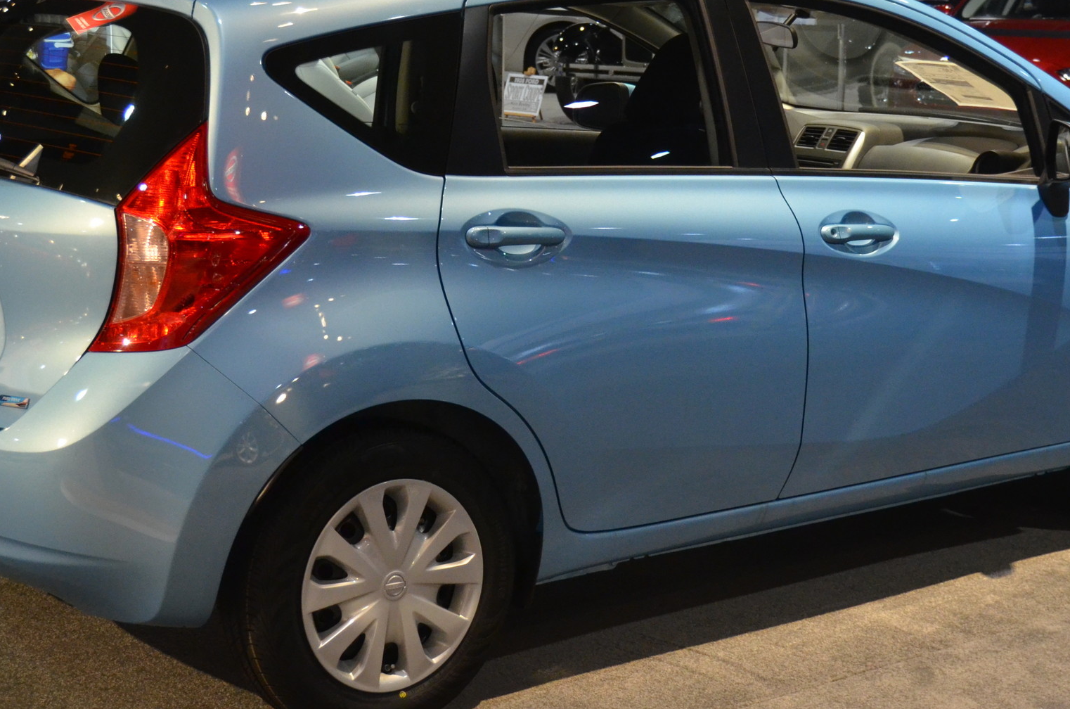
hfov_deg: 29.3
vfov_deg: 19.6
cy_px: 241
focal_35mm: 69
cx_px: 562
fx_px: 2047
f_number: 4
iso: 1600
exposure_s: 1/125
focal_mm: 28
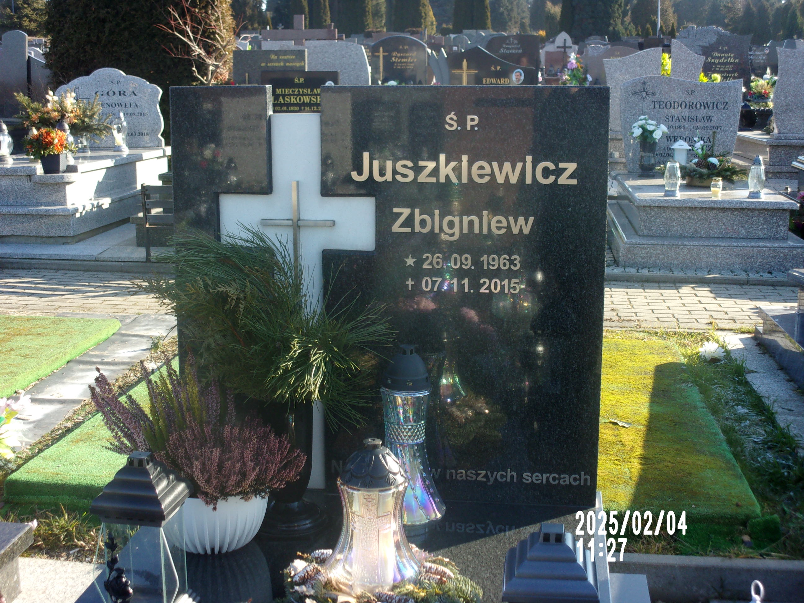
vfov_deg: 27.5
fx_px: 1231
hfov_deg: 36.2
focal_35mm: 53
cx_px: 402
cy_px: 302
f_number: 4.9
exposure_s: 1/140
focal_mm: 9.5
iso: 80
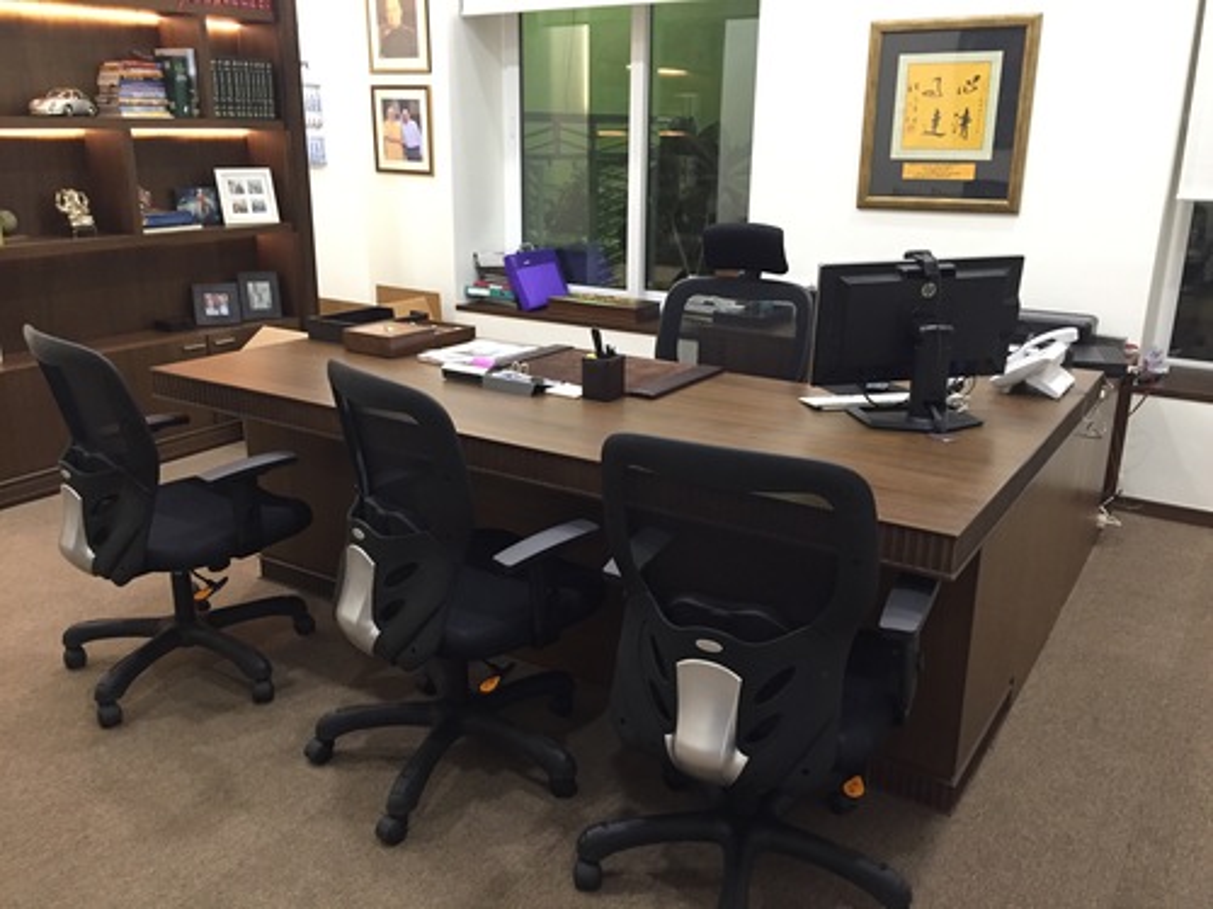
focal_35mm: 29
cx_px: 606
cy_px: 454
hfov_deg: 61.7
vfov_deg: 48.2
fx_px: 1016
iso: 250
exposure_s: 1/33
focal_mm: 4.15
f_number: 2.2
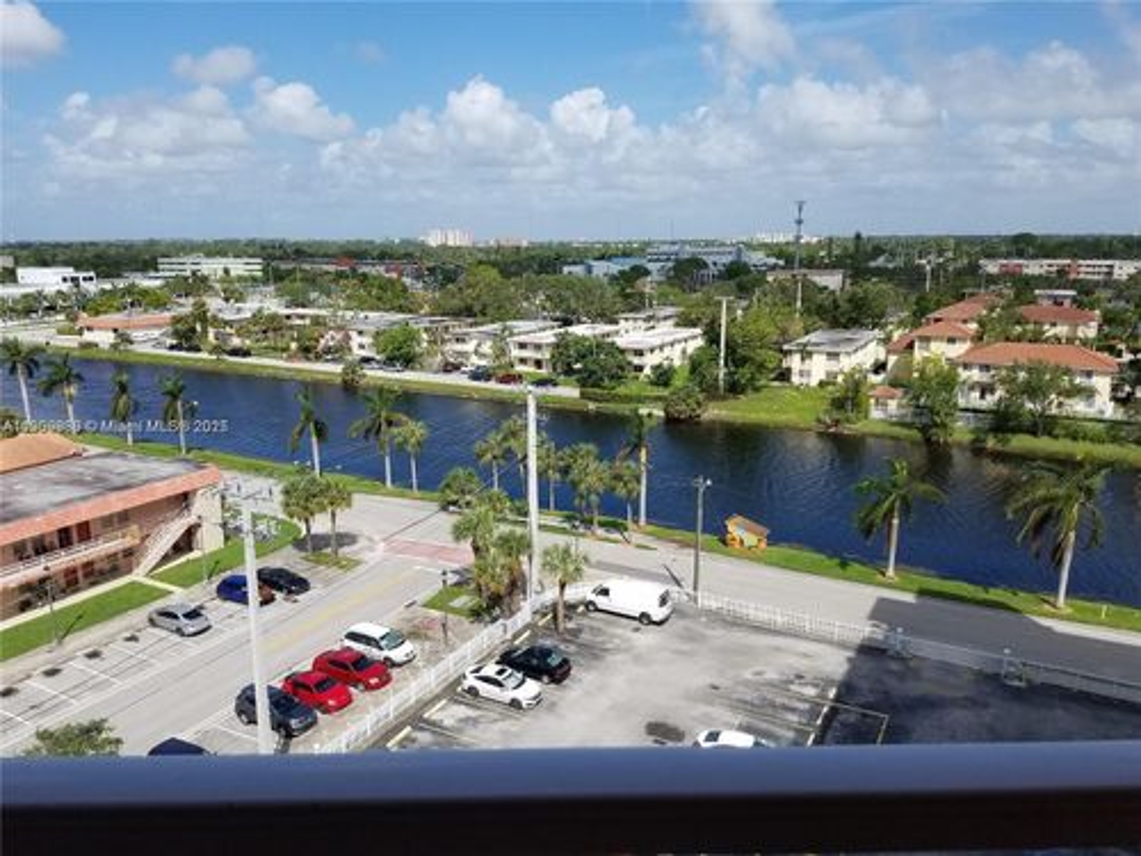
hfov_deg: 67.3
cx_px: 570
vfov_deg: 53.1
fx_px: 857
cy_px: 428
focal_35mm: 26
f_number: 1.7
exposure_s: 1/3264
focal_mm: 4.2
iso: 50
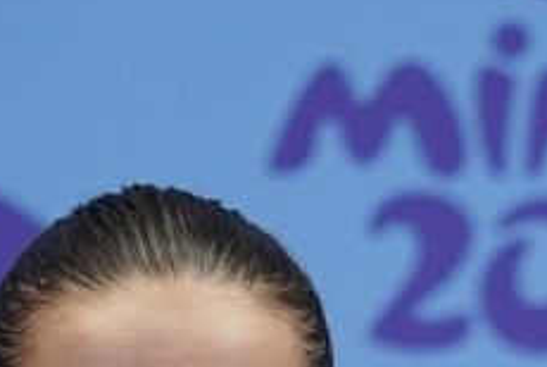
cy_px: 825
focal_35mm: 3125
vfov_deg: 0.4
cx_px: 792
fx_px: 47543
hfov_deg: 0.7
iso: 500
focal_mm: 400
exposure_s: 1/500
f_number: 2.8
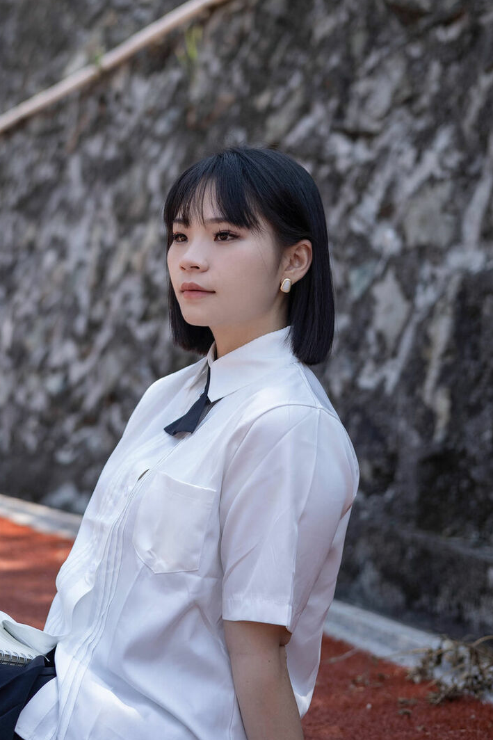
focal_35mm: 74
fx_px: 1520
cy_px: 300
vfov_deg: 27.3
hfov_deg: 18.3
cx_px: 143
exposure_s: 1/1000
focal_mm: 50
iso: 125
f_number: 2.8
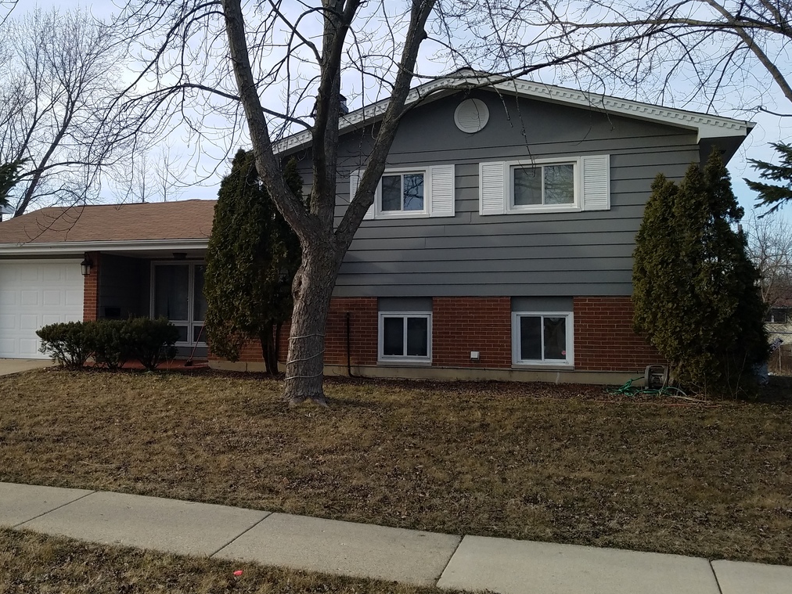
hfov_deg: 49.2
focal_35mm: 37
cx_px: 256
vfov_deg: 38.6
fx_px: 847
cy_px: 247
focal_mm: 4.2
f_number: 1.7
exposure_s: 1/1120
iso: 50
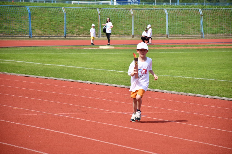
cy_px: 77
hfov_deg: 9.8
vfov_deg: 6.5
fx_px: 1353
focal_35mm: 210
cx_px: 116
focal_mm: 140
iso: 280
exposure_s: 1/1000
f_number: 5.6
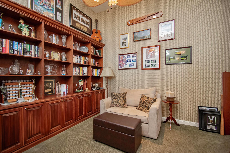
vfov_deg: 77.3
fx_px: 96
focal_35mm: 15
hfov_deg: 100.4
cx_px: 115
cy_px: 76
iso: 1600
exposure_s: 1/60
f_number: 4.5
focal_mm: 10
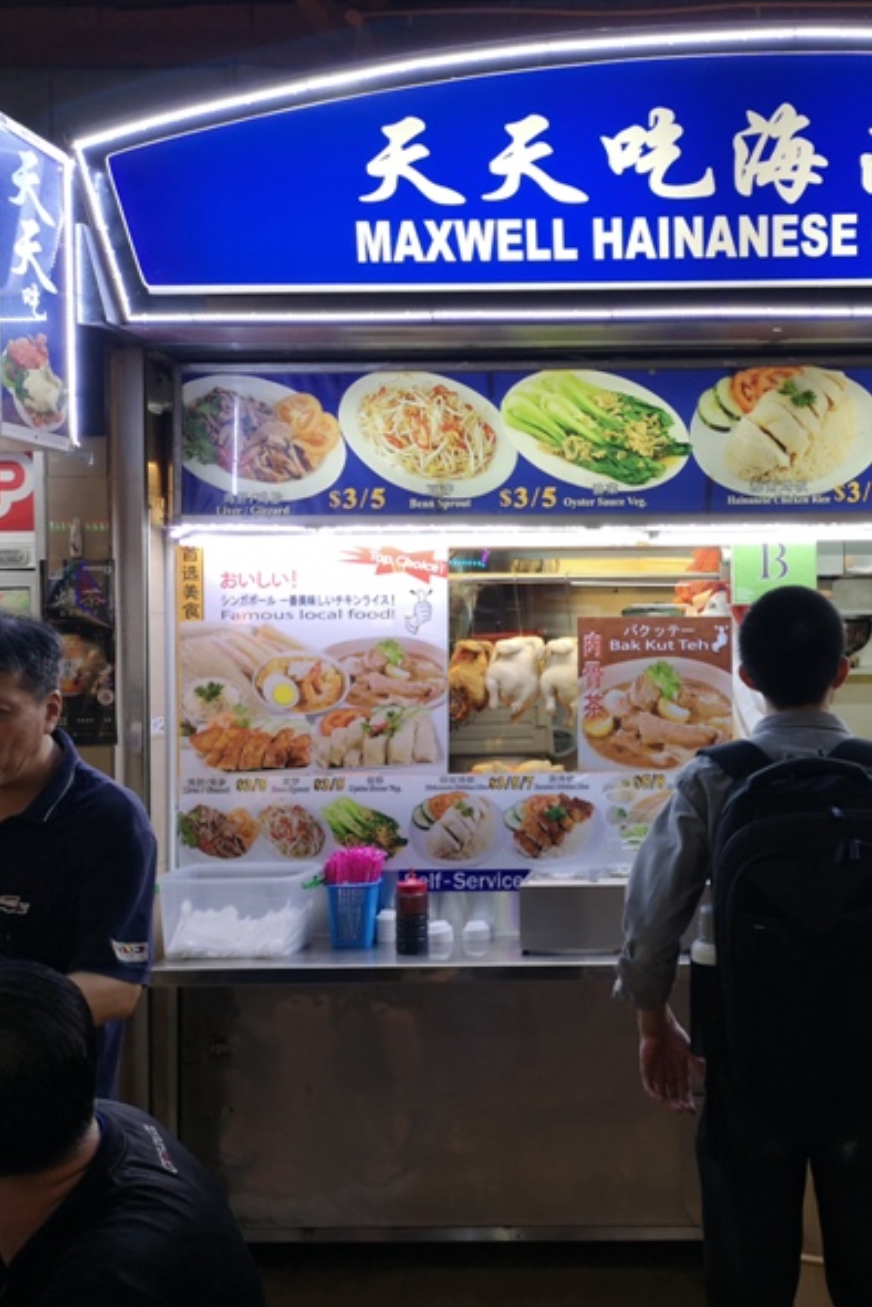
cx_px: 708
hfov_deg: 33.9
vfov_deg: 50.7
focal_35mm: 38
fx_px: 1381
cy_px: 648
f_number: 1.8
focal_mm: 3.95
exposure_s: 1/100
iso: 80
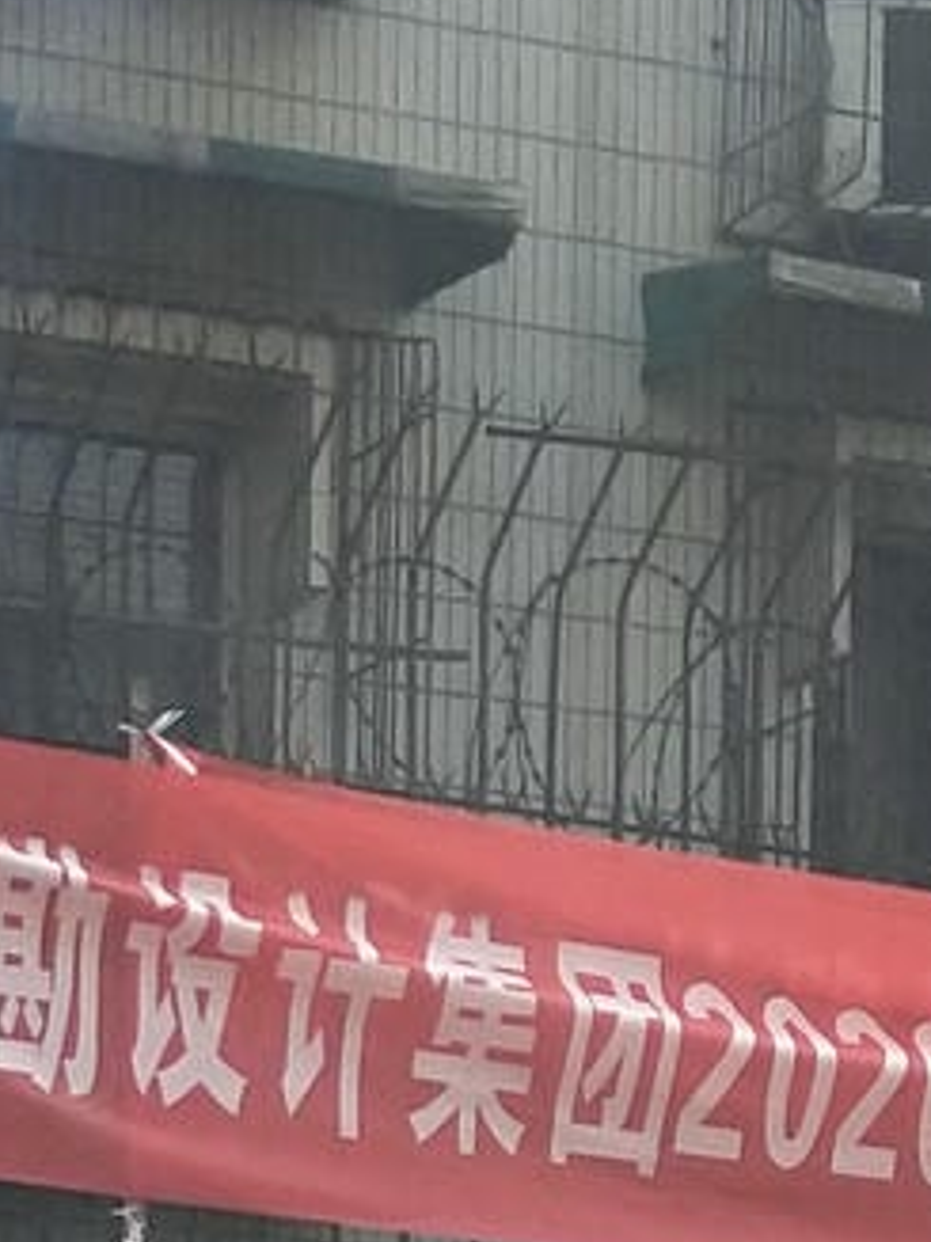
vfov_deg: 10.1
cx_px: 806
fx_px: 6316
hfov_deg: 8.4
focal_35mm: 176
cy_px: 2735
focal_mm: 4.28
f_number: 1.7
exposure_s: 1/390
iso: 40
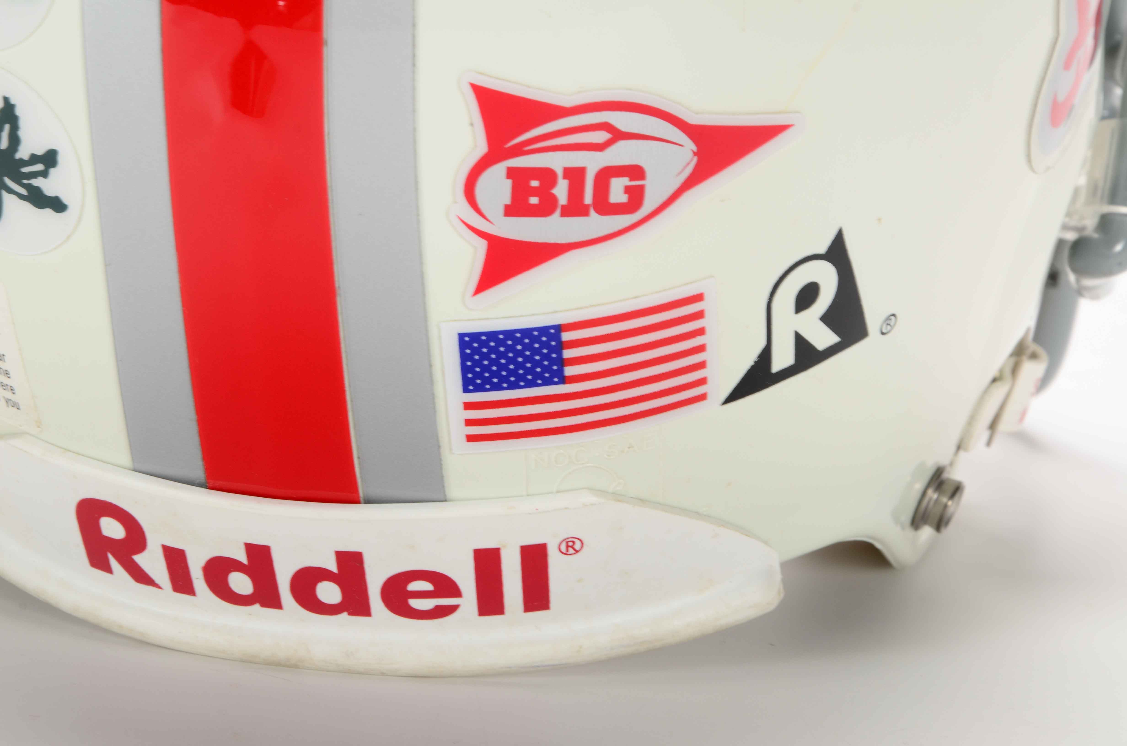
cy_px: 373
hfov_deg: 13.1
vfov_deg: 8.7
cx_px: 564
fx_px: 4920
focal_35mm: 158
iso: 200
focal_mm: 105
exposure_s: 1/160
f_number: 16
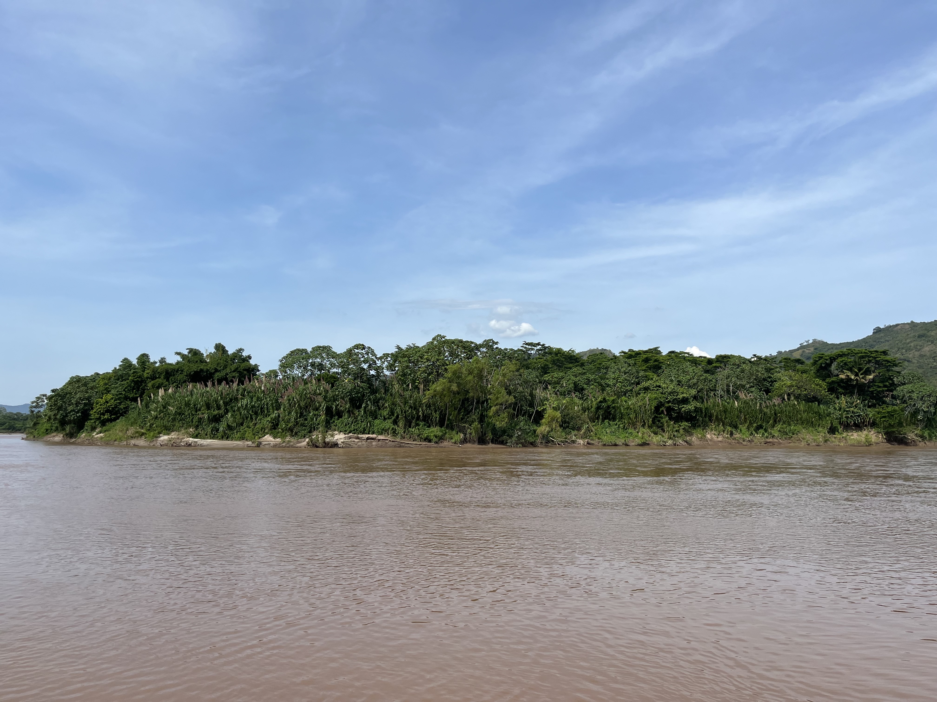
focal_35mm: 26
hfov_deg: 67.3
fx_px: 704
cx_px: 468
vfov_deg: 53.1
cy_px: 351
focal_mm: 5.1
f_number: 1.6
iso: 50
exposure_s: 1/4651
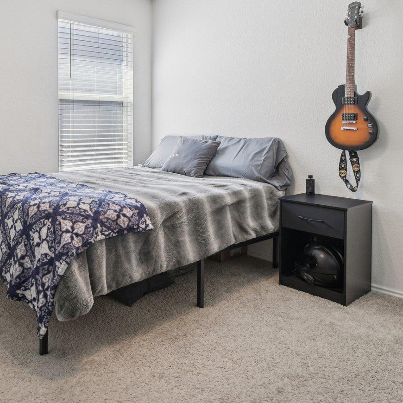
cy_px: 108
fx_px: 395
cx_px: 122
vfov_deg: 52.0
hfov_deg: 52.6
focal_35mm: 30
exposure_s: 1/15
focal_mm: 10
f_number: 8
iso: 400
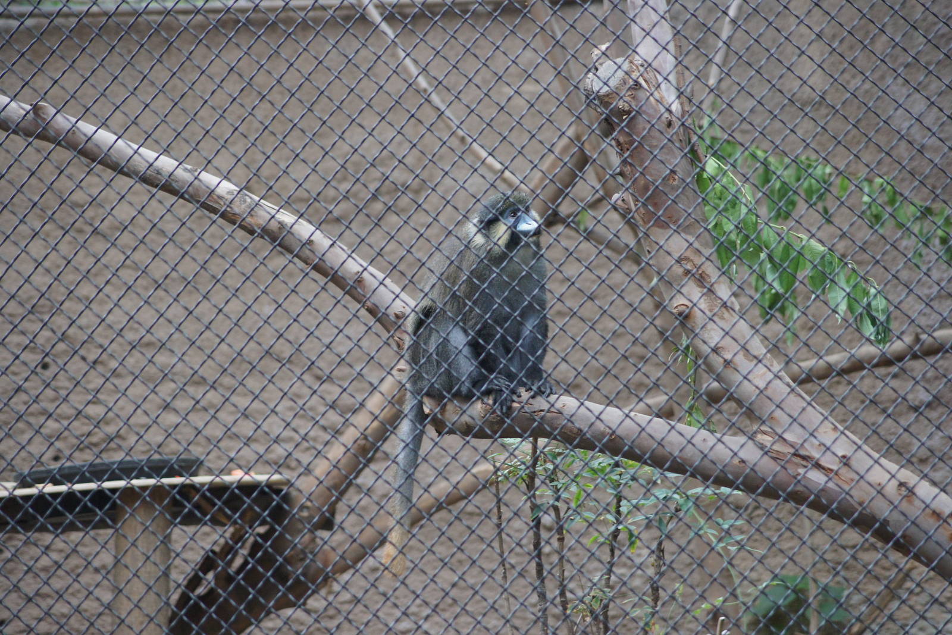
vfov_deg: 7.6
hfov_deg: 11.4
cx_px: 476
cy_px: 318
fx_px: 4760
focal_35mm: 180
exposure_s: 1/200
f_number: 4.5
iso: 1600
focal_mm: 120
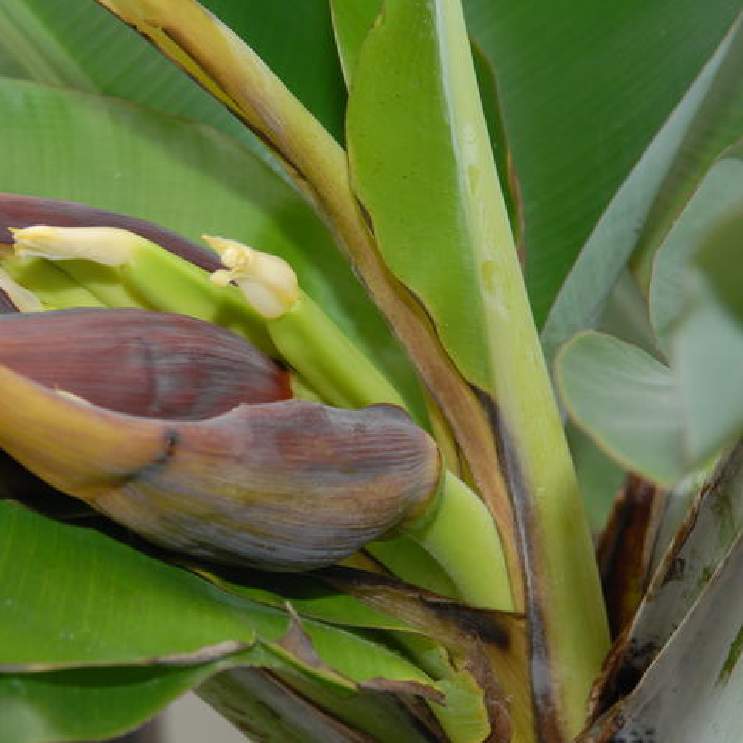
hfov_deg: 14.9
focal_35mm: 117
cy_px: 380
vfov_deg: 14.9
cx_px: 201
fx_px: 2834
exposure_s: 1/60
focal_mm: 55
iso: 200
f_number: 5
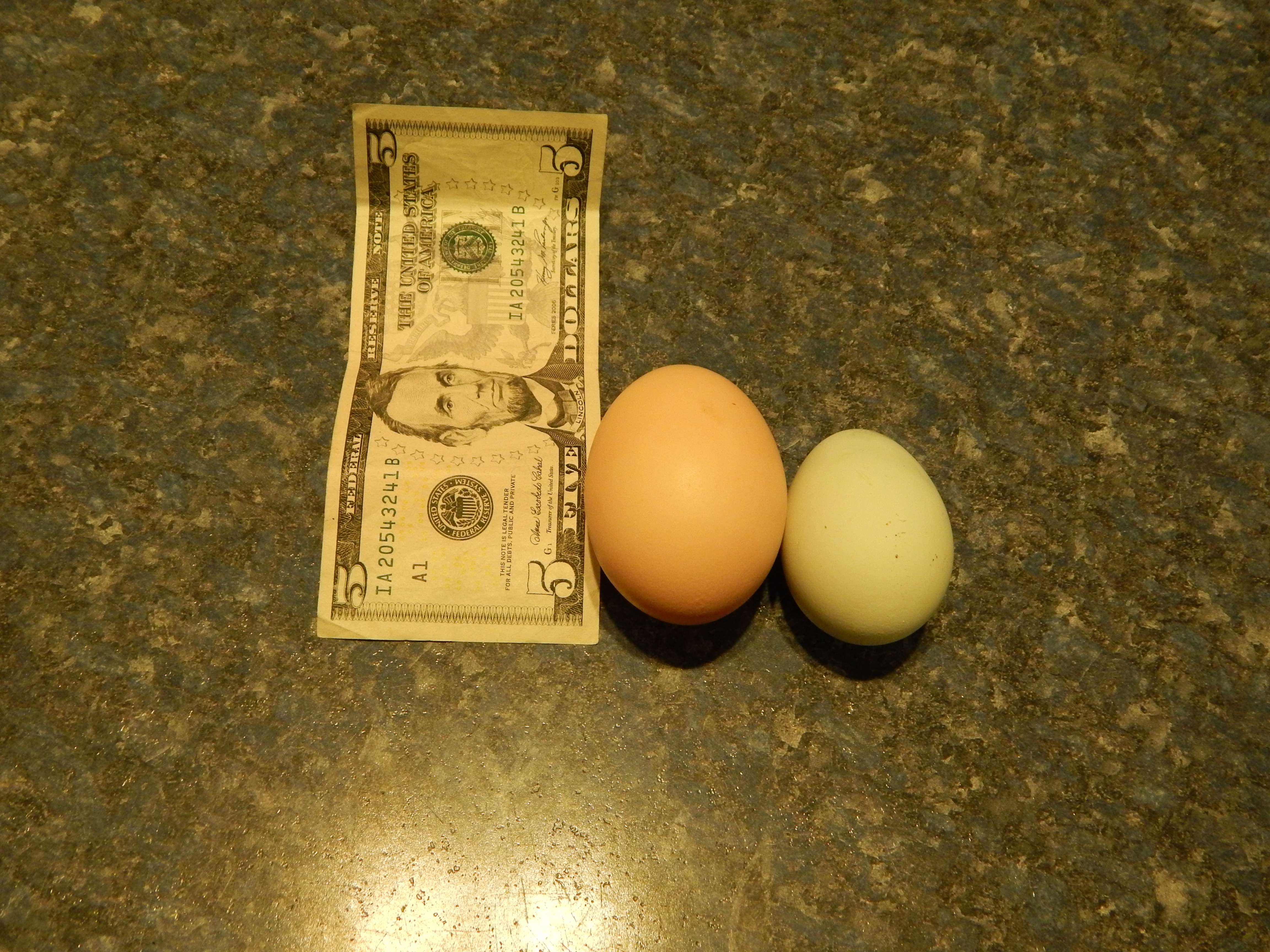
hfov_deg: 52.6
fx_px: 1284
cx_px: 635
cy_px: 476
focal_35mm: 35
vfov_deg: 40.7
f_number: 3.3
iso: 400
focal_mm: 6.1
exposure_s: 1/20
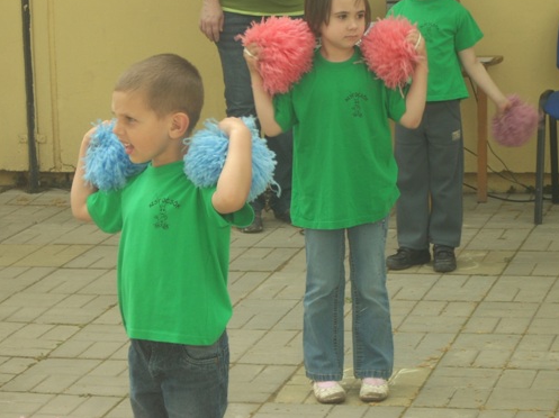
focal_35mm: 135
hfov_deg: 14.6
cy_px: 170
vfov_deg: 11.0
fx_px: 2178
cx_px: 314
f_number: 5.2
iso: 64
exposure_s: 1/57.5
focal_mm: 18.6
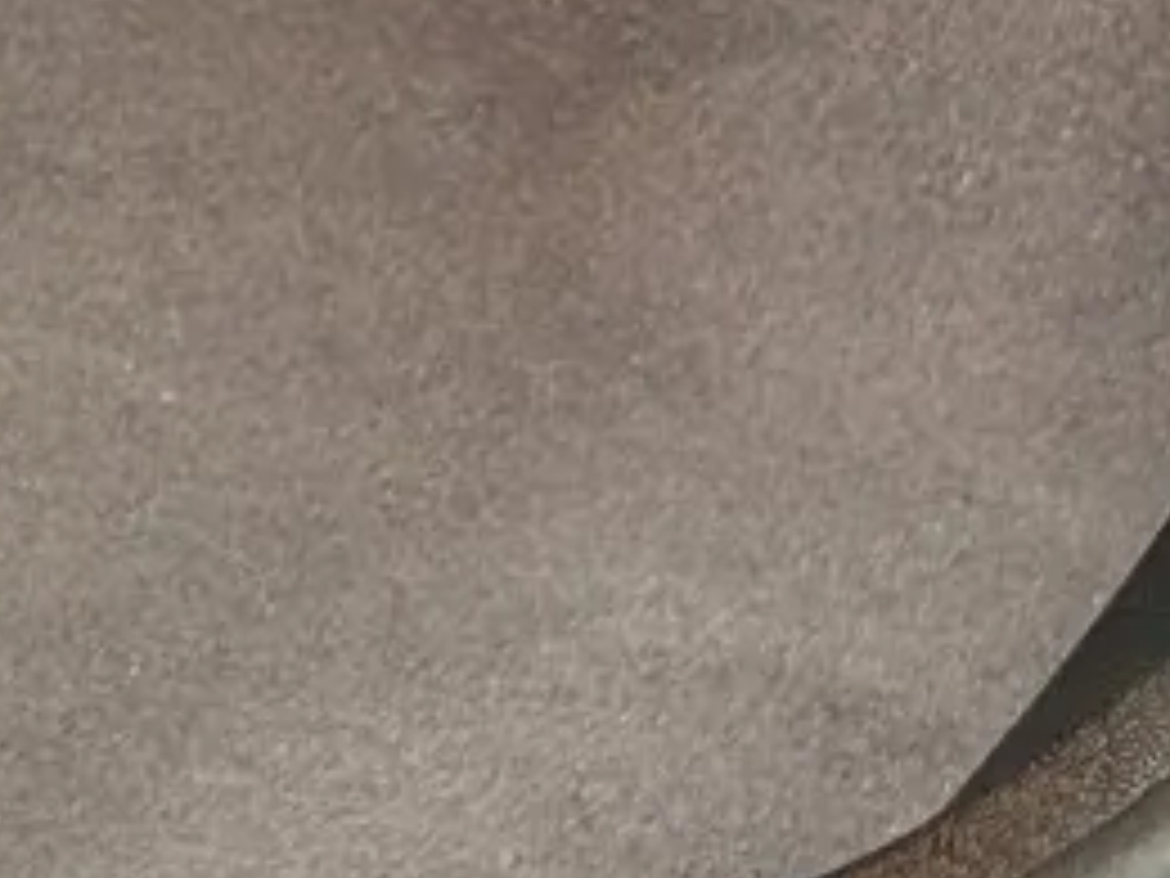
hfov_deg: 6.9
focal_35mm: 266
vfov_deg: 5.4
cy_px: -1270
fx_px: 8991
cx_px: -1994
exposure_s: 1/33
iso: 500
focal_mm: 6.76
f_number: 1.78
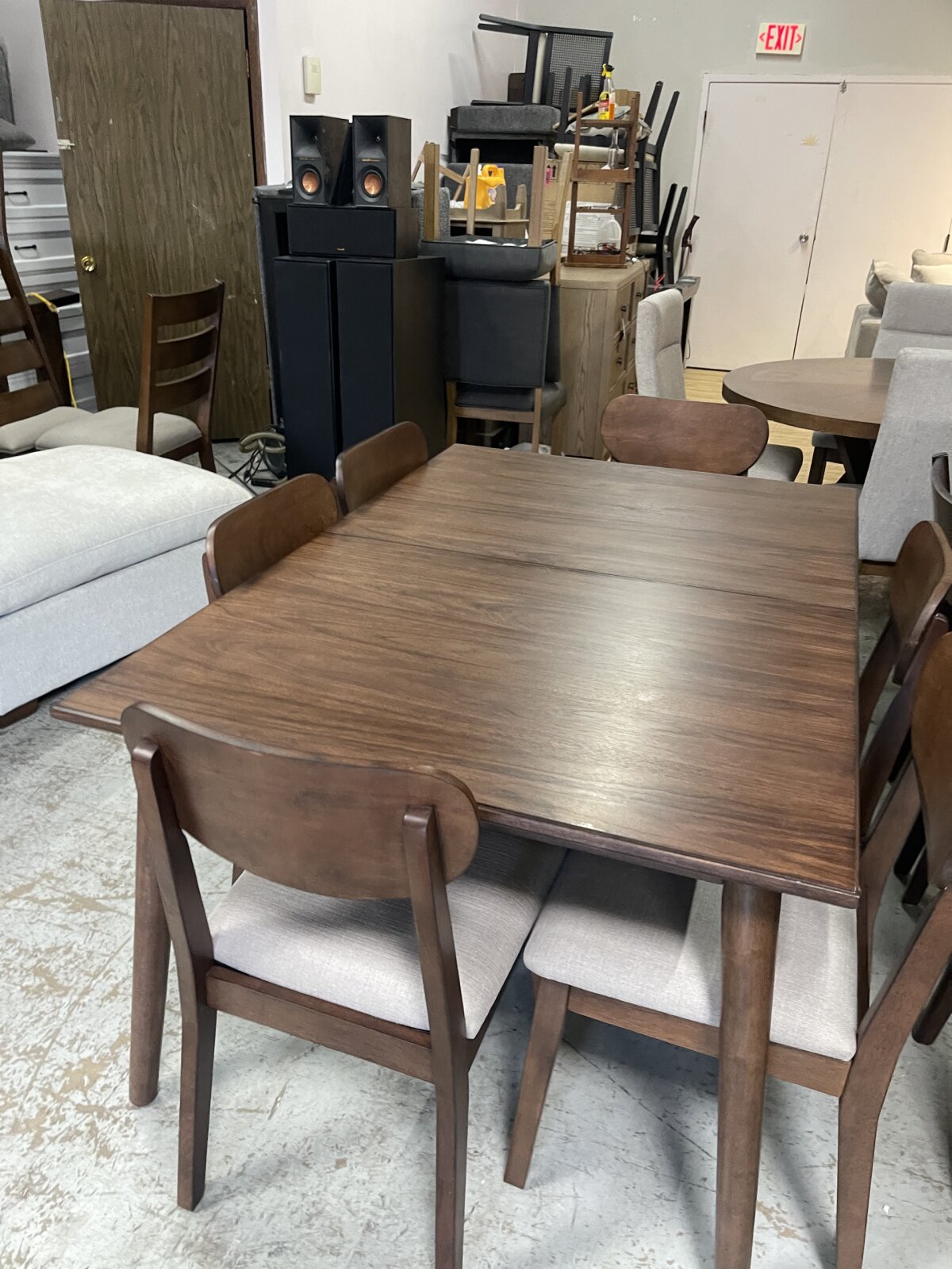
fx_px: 917
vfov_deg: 69.4
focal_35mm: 25
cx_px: 476
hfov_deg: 54.9
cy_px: 634
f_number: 1.6
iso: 320
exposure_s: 1/60
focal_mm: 5.1
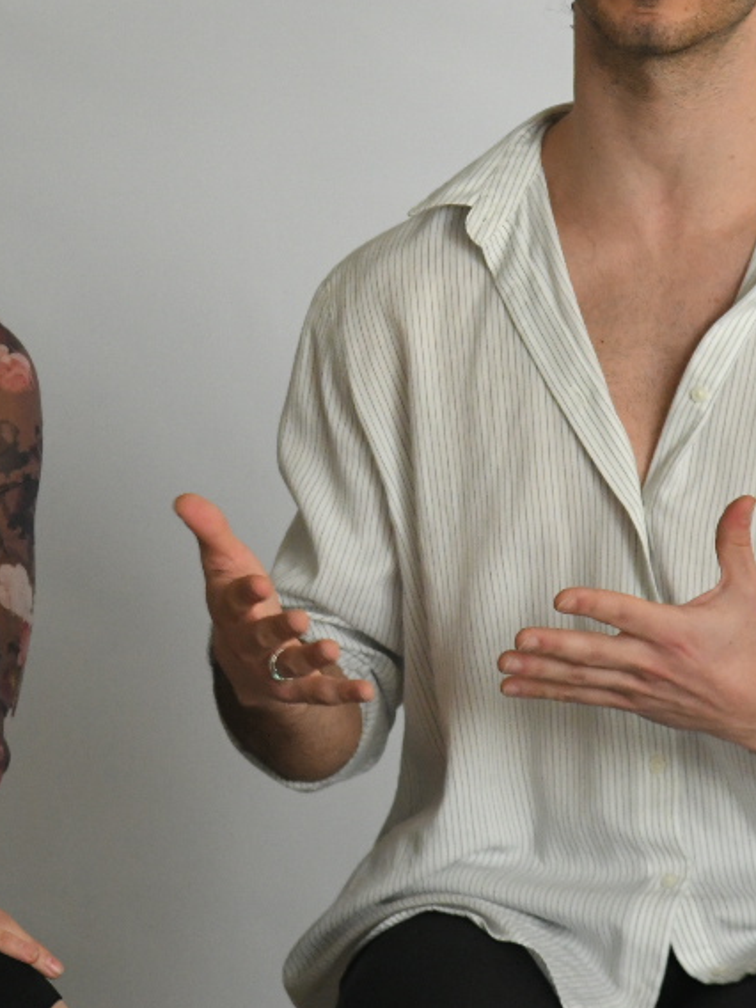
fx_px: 9580
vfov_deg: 6.0
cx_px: 165
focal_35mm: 329
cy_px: 213
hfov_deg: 4.5
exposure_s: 1/200
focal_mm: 120
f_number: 4
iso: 3200
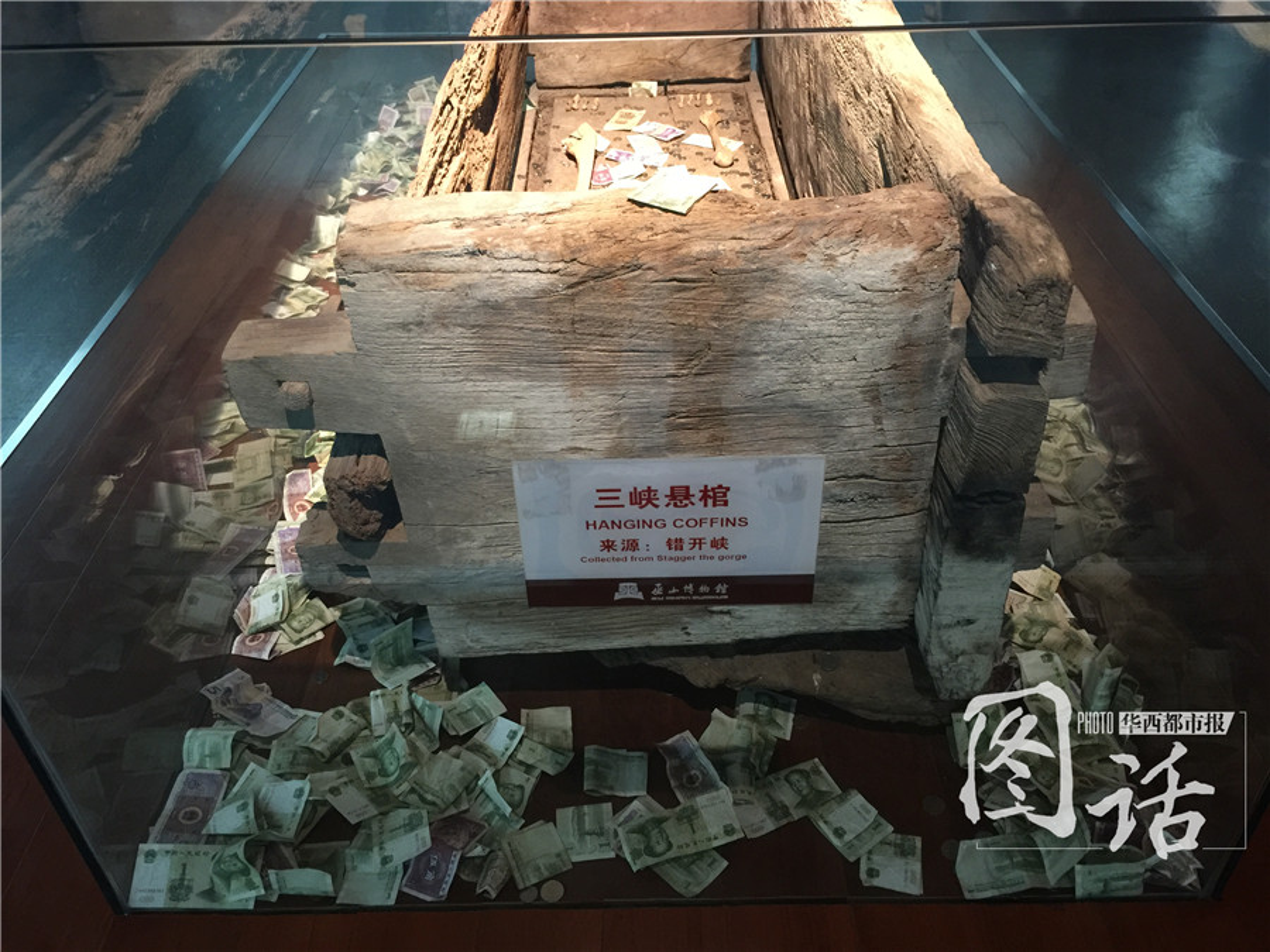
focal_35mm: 29
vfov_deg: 48.2
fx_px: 1064
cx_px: 635
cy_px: 476
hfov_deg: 61.7
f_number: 2.2
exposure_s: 1/10
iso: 125
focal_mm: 4.15
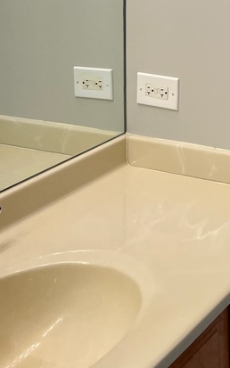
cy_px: -88
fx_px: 722
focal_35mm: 72
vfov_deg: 25.3
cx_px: 328
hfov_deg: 16.7
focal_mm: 5.7
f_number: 1.5
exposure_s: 1/120
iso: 50
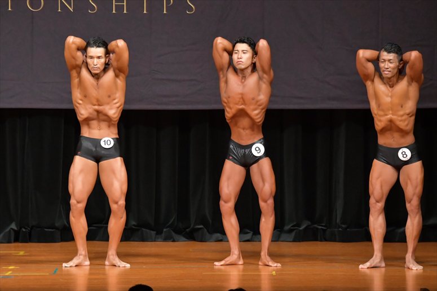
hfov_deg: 8.1
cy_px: 146
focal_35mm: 255
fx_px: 3094
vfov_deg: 5.4
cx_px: 218
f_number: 5.6
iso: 6400
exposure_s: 1/400
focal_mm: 170
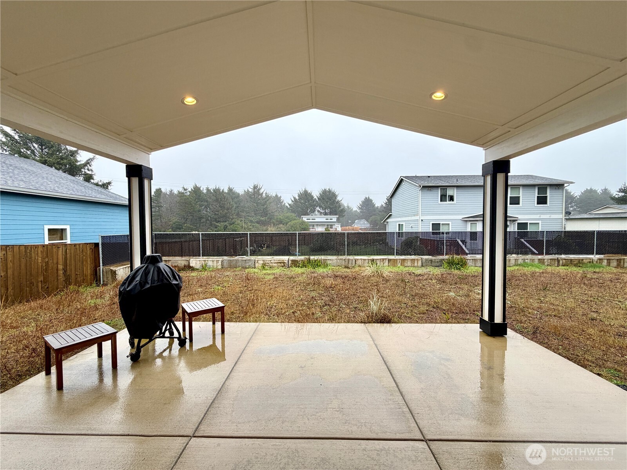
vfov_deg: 85.7
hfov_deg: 102.1
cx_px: 314
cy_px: 235
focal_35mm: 14
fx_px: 254
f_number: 2.2
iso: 50
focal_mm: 2.22
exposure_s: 1/374
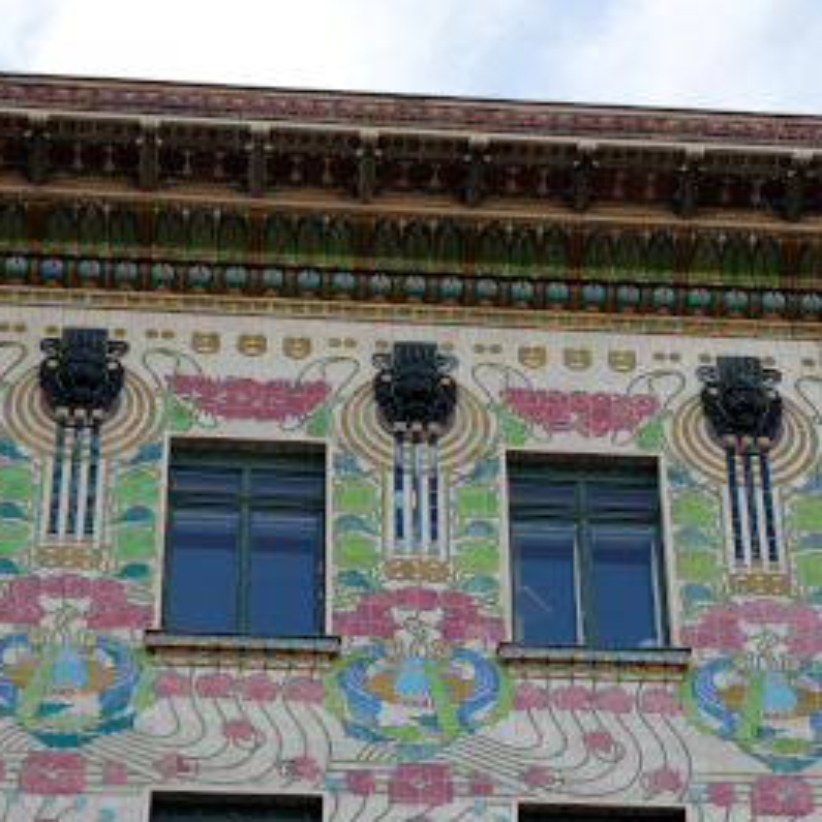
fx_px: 3627
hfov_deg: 12.9
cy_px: 456
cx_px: 582
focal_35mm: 135
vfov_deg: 12.9
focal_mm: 62
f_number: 9
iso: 400
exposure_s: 1/200
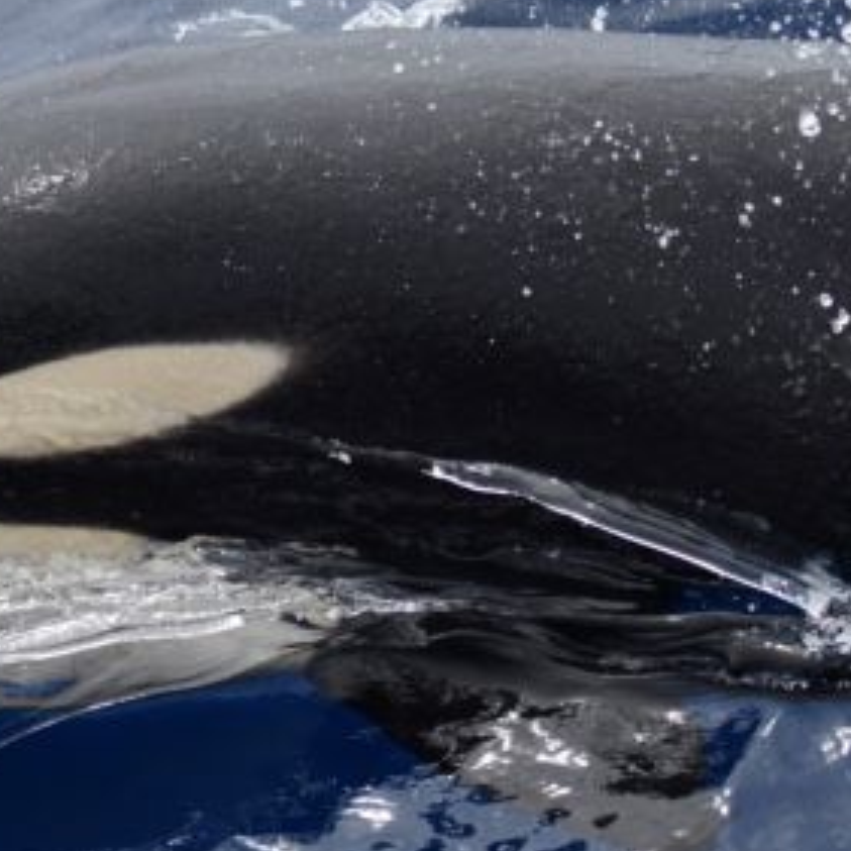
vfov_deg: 5.0
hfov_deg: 5.0
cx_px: 584
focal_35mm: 351
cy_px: 274
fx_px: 9763
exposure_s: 1/8000
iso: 900
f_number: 5
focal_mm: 145
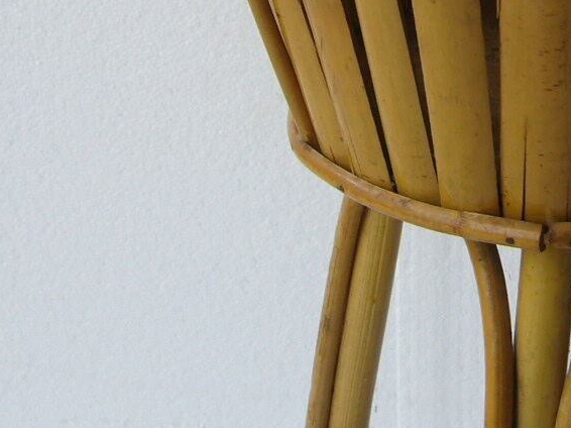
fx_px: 1632
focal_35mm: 99
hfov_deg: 19.6
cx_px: 463
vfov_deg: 14.5
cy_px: -60
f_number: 2.8
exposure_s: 1/80
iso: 80
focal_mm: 5.8
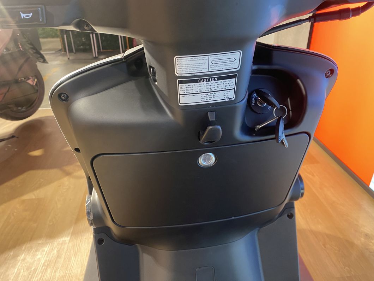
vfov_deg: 53.1
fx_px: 281
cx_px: 187
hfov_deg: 67.3
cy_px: 140
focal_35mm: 26
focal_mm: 4.25
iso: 250
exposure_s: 1/50
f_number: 1.8
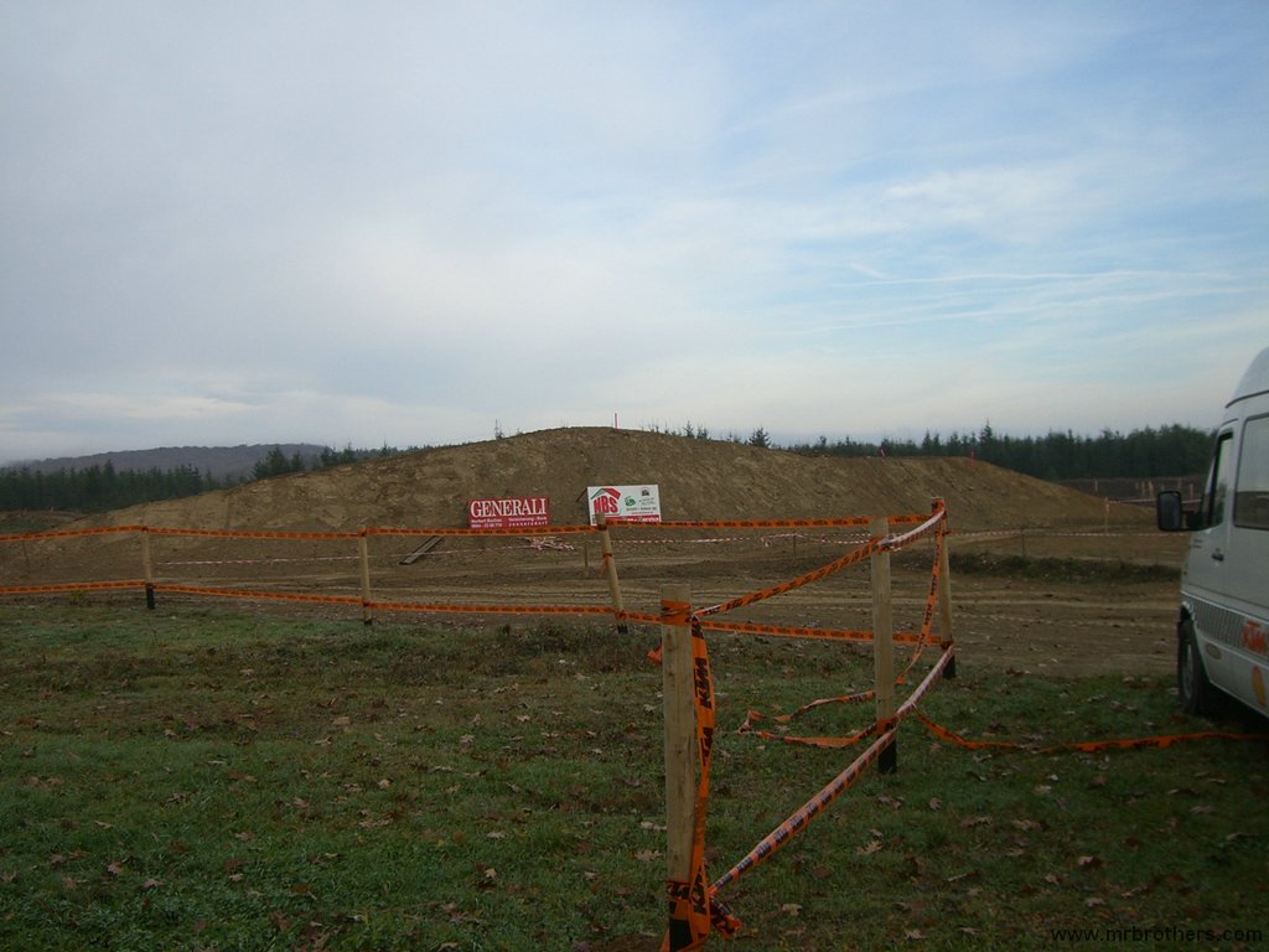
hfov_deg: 49.0
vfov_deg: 37.7
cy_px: 476
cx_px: 634
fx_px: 1393
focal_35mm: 38
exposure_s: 1/320
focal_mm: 6.2
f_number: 4.3
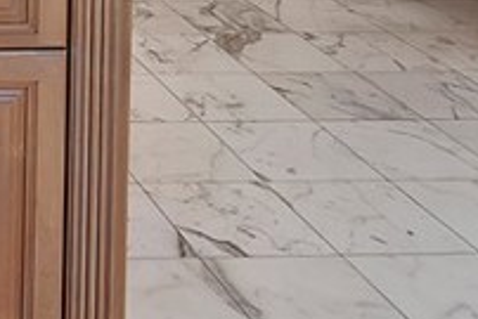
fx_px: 1010
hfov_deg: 20.5
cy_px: -408
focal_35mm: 76
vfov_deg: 13.8
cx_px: -331
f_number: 8
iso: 400
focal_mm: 10
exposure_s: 1/30
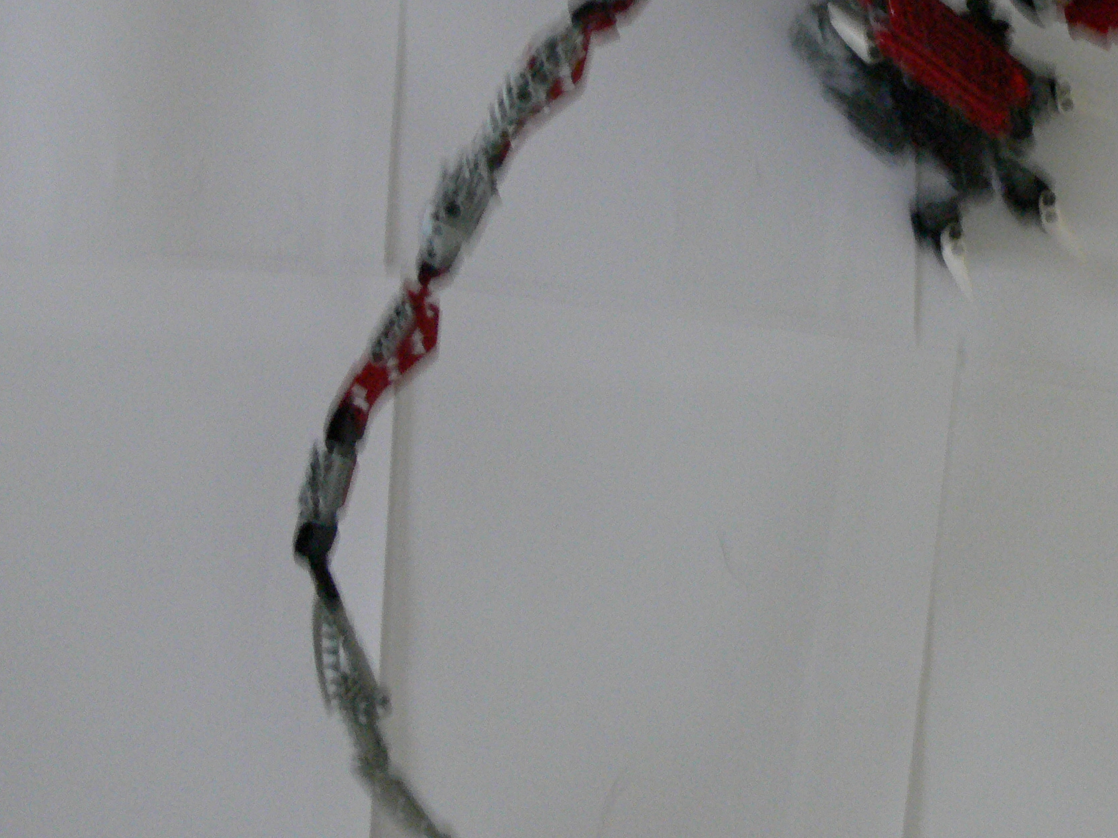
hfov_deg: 27.9
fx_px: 2196
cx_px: 918
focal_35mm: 68
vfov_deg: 21.1
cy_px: 58
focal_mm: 7.4
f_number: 2.8
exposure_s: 1/5
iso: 200
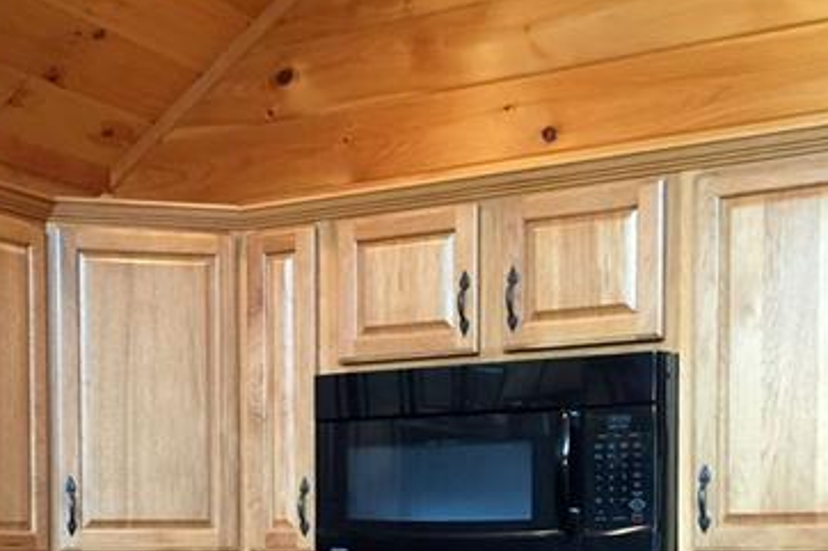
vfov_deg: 20.3
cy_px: 601
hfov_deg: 31.2
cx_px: 265
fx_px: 1471
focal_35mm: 64
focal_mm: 4.15
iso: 80
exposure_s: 1/15
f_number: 2.2
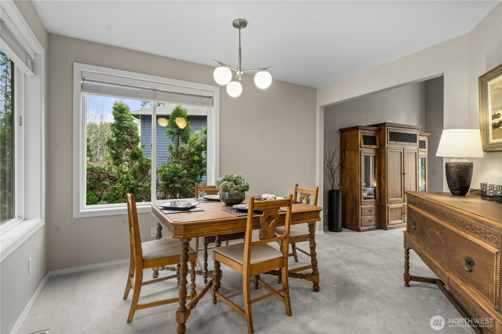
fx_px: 237
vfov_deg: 70.4
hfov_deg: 93.3
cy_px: 167
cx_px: 251
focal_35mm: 17
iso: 640
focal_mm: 17
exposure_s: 1/30
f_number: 7.1
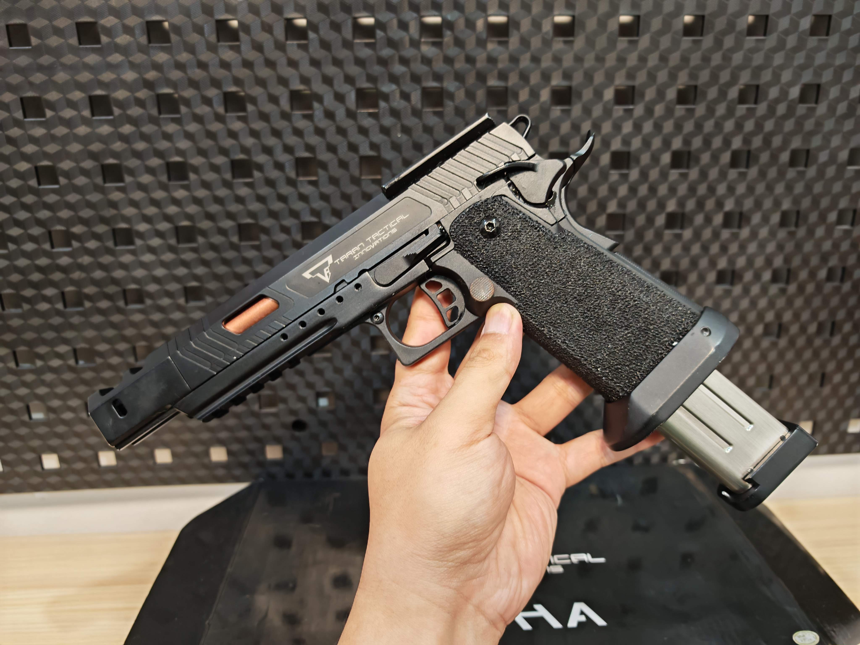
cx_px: 430
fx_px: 596
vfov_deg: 56.8
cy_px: 322
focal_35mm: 24
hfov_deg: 71.6
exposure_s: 1/25
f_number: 2
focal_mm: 6.83
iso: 250
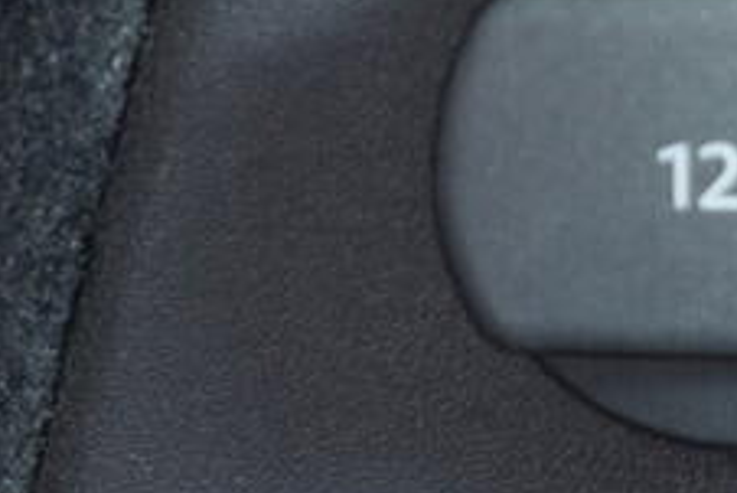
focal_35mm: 163
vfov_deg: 8.4
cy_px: 498
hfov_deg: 12.5
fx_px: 3339
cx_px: 649
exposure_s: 1/40
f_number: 2.8
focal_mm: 24
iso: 400
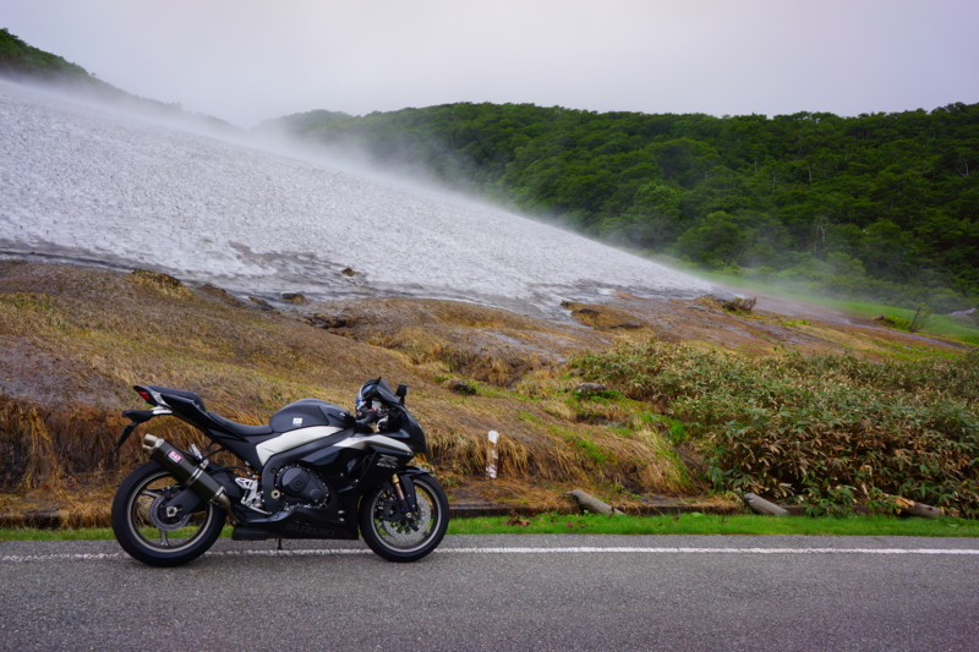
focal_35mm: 30
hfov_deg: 61.9
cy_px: 326
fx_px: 816
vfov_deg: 43.6
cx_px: 490
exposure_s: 1/200
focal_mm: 20
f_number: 6.3
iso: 100
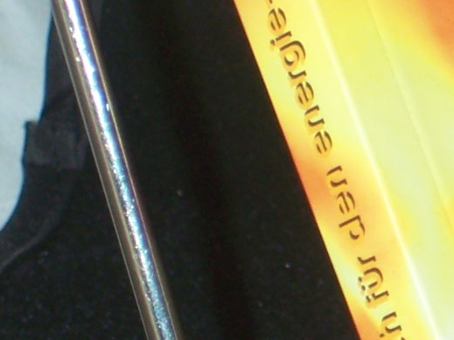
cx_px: 664
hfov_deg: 4.4
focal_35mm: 453
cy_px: 73
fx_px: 5940
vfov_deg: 3.3
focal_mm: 16.8
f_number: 4.6
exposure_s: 1/100
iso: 80
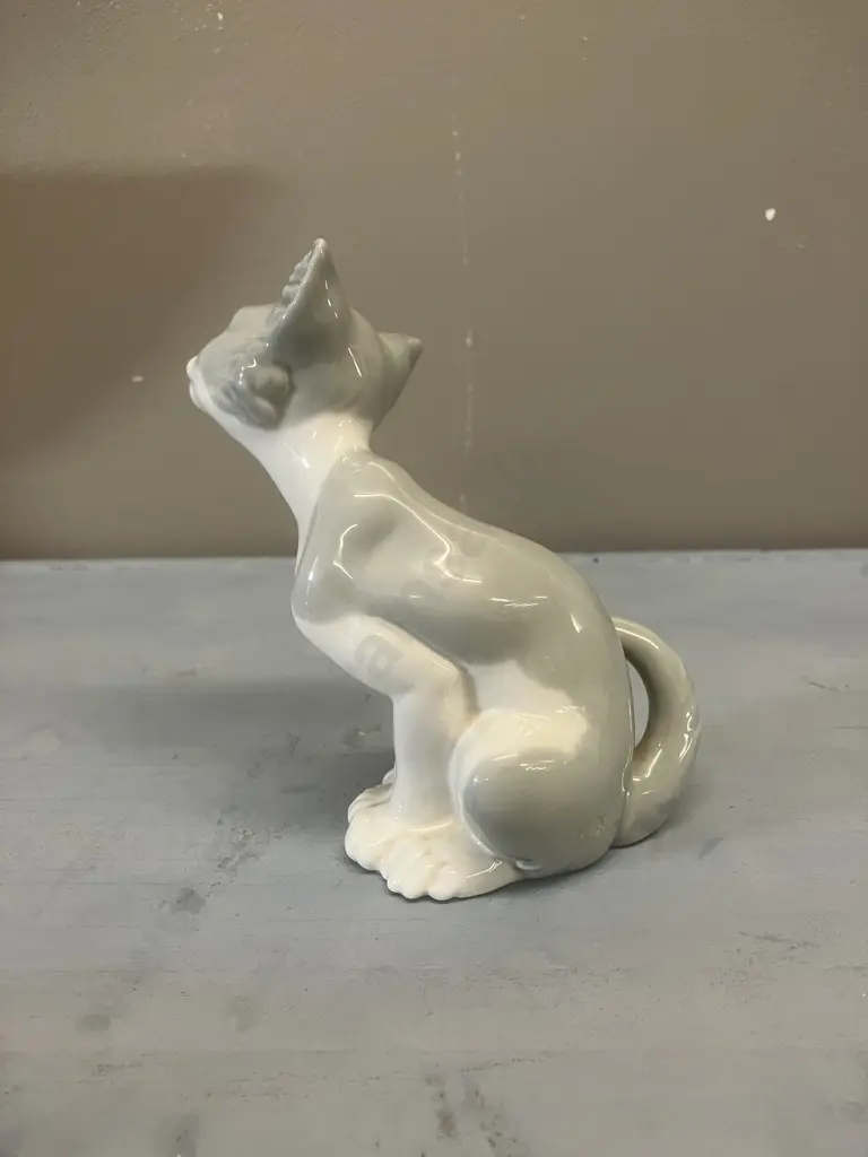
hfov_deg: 49.7
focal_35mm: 28
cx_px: 434
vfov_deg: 63.4
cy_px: 578
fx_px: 936
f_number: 1.8
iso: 80
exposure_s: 1/50
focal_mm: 3.99
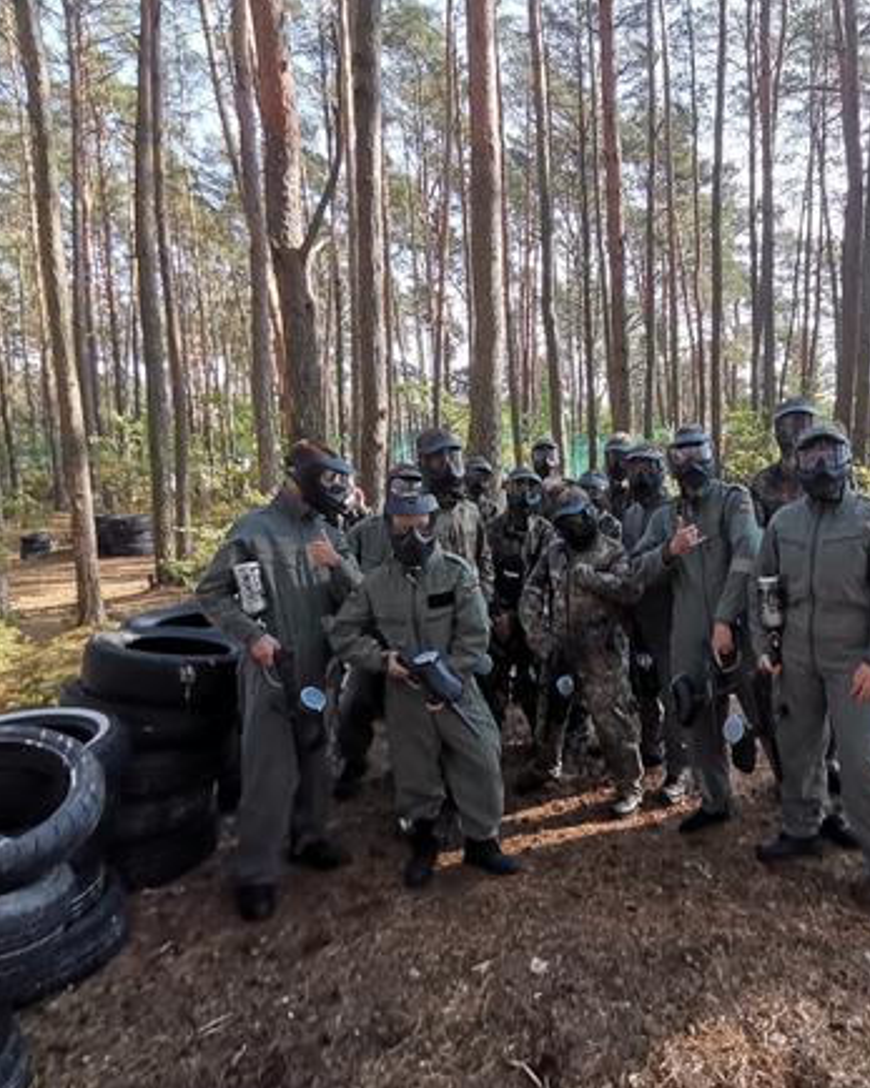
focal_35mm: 23
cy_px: 558
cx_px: 573
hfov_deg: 59.6
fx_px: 741
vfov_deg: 72.6
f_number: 2.4
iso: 50
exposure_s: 1/164
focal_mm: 1.78
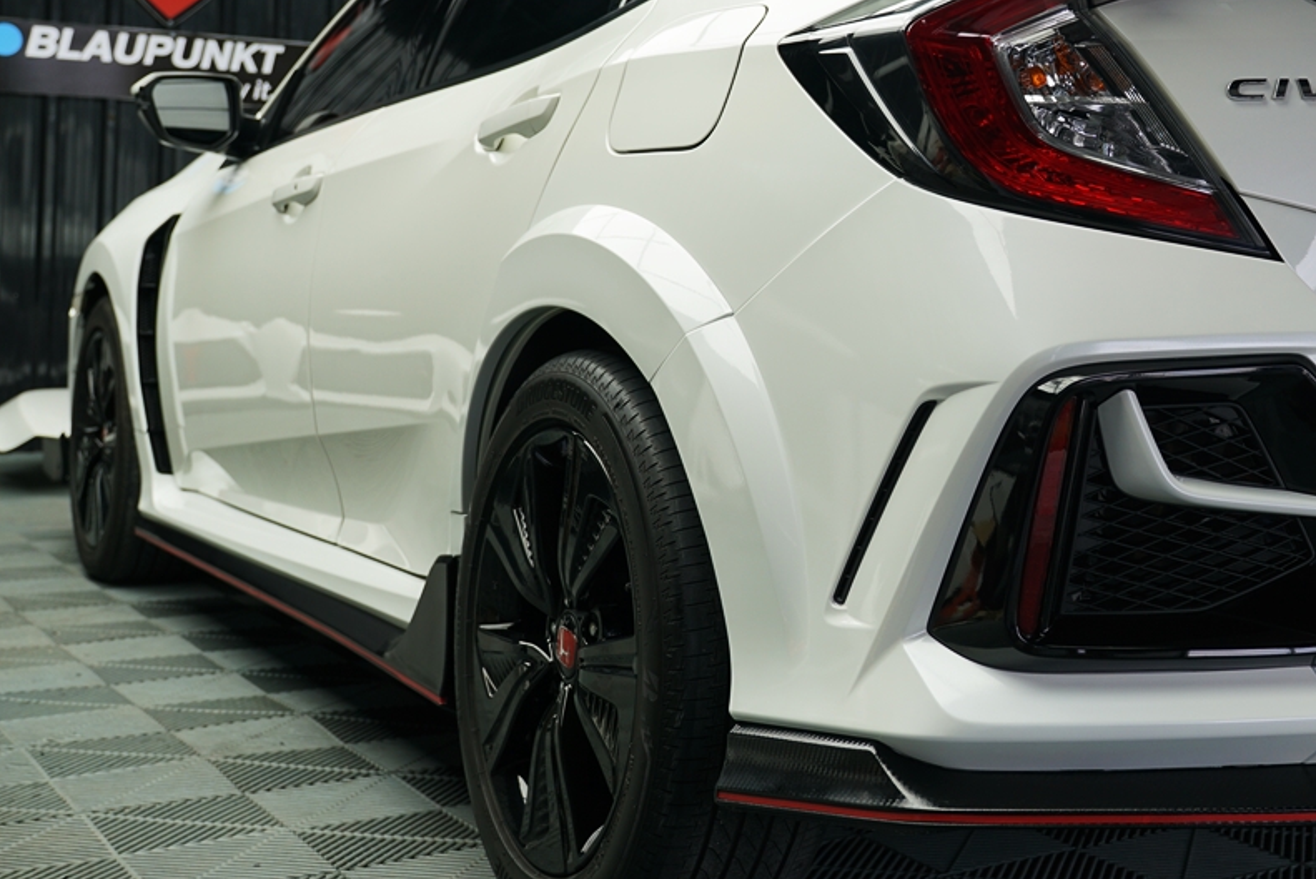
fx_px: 2011
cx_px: 1083
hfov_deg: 34.9
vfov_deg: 24.4
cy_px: 226
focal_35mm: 55
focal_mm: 29
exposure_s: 1/60
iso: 100
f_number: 4
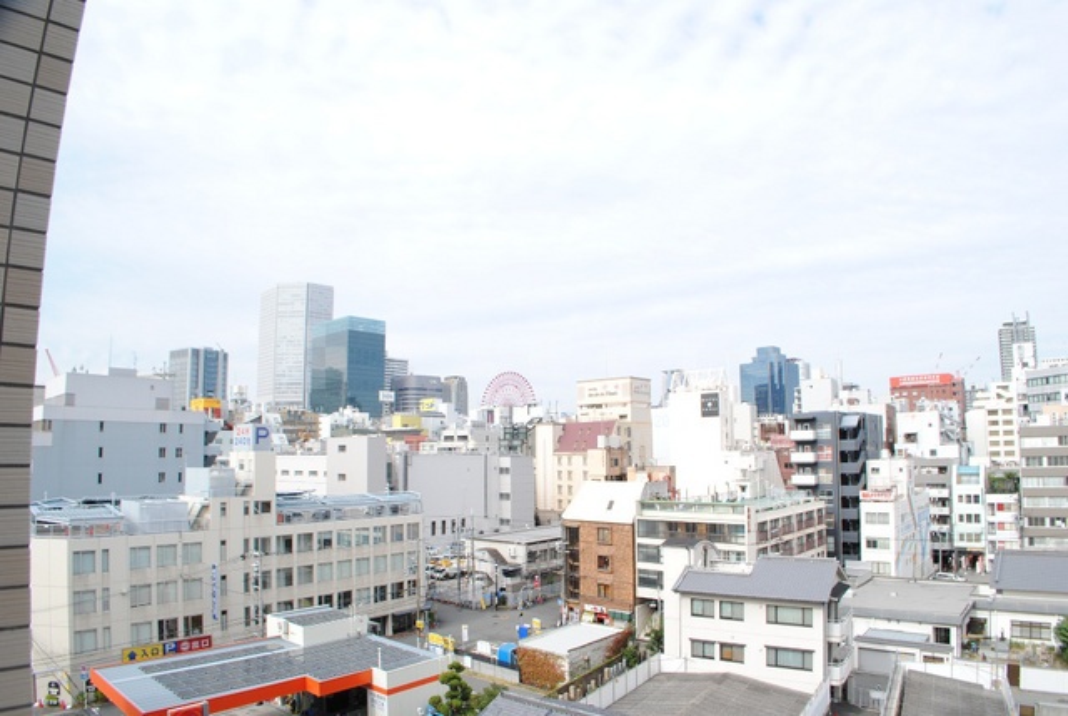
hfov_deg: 67.3
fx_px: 802
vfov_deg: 48.1
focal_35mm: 27
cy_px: 358
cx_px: 534
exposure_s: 1/250
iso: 200
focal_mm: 18
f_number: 8
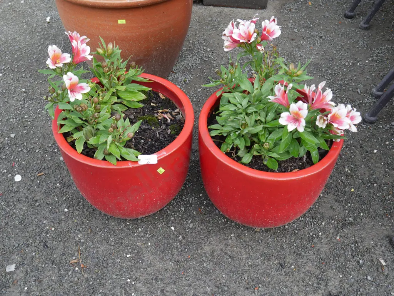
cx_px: 197
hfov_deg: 53.9
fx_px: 387
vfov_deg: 41.8
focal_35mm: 34
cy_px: 148
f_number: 4.5
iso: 200
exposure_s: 1/160
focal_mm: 17
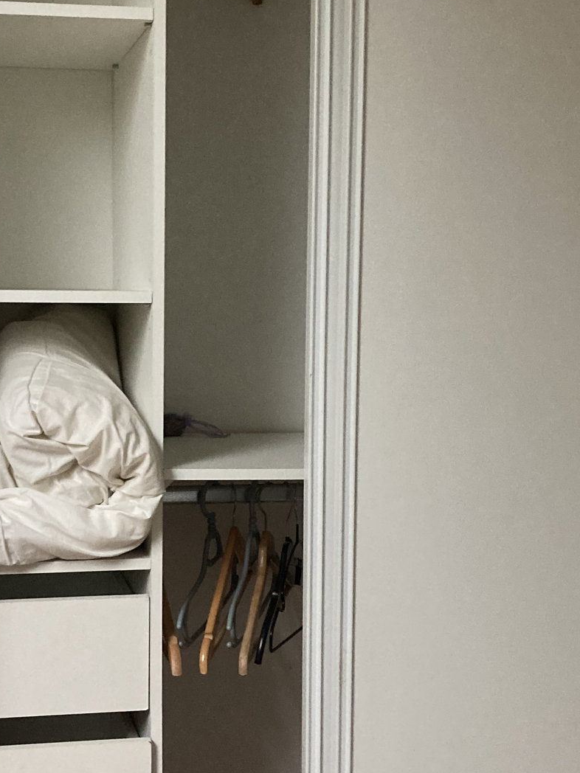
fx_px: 1273
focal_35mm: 57
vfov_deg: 33.8
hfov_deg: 25.5
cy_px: 422
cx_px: 190
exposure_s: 1/60
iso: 320
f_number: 1.8
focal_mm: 3.99
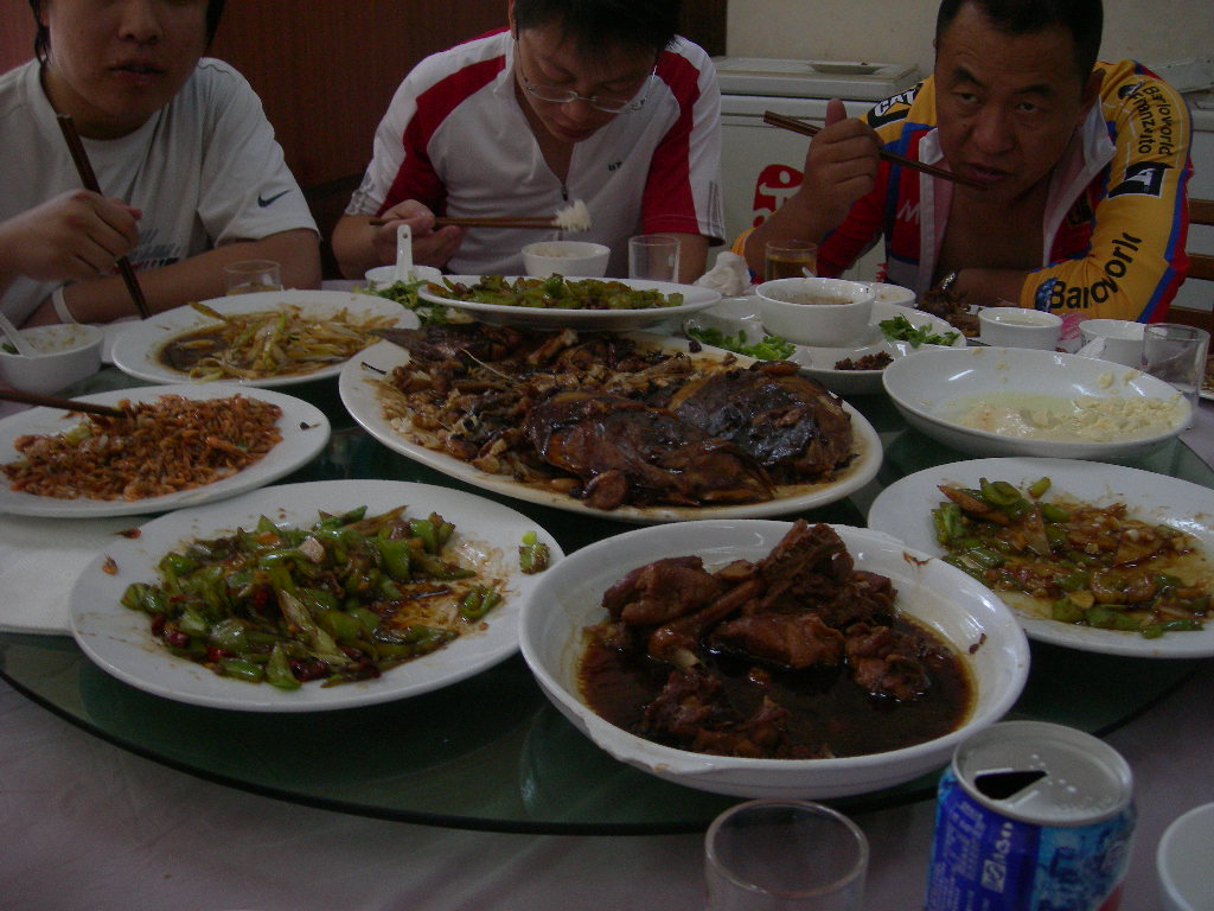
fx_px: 1333
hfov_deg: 49.0
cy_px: 456
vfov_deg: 37.7
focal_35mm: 38
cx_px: 607
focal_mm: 7.8
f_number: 2.8
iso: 200
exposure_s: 1/60
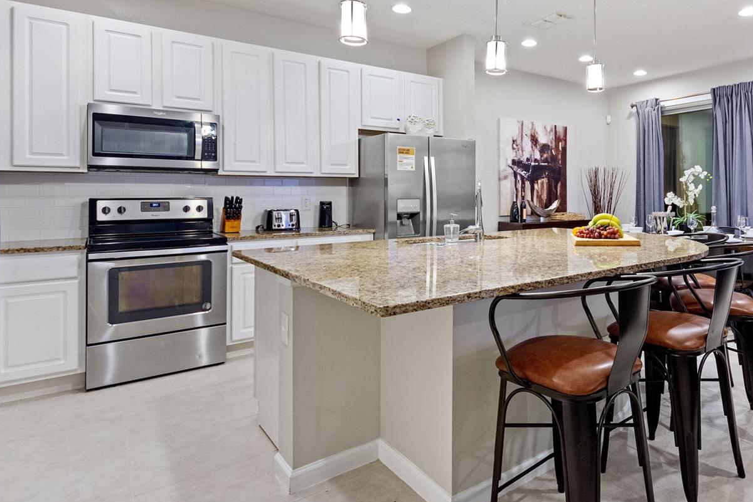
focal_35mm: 20
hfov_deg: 81.8
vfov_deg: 61.2
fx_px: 418
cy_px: 193
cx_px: 486
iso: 800
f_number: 4.5
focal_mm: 10
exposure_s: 1/13
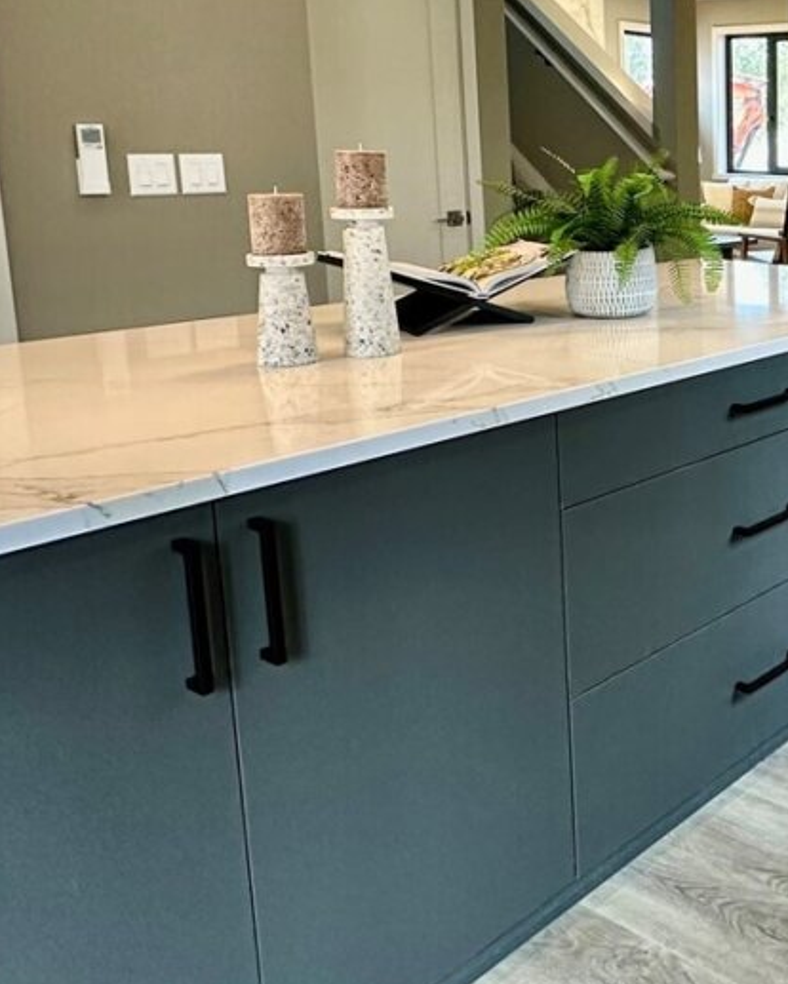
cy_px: 322
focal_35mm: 37
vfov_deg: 48.2
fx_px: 1078
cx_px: 917
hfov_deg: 33.6
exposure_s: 1/120
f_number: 2.2
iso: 200
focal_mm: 2.22
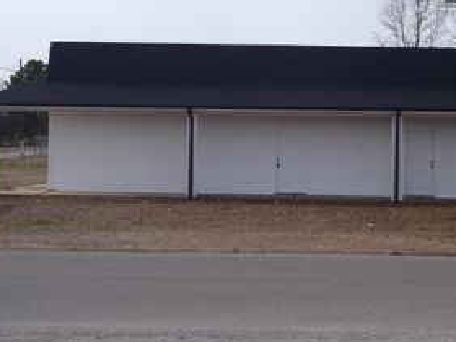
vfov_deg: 19.6
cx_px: 288
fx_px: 988
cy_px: 110
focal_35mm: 75
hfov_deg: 25.9
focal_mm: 7.57
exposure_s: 1/400
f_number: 5
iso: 80
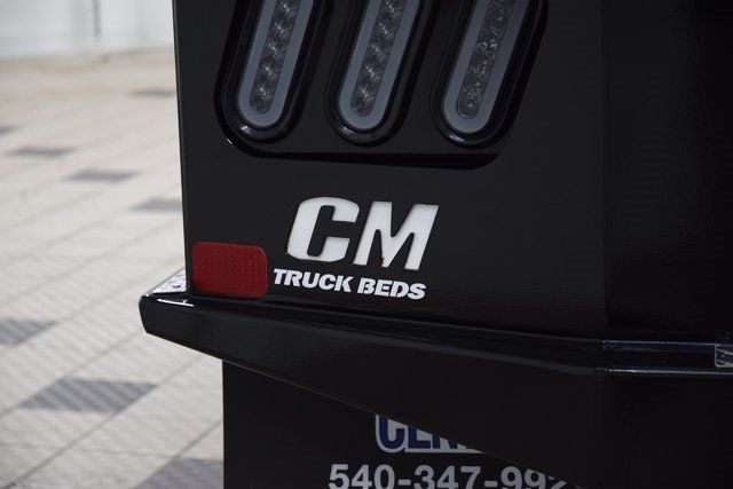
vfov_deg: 13.0
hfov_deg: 19.5
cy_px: 244
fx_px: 2138
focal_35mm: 105
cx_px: 366
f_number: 4.5
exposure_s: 1/50
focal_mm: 70
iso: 1600
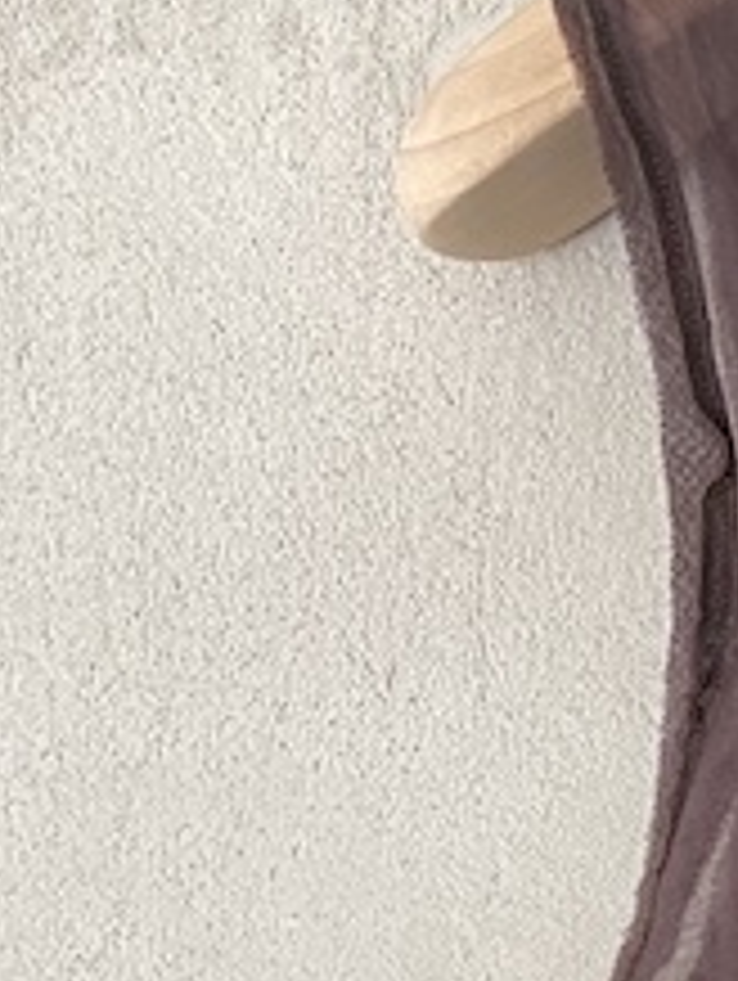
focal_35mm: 127
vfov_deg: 15.2
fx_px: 3603
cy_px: 1010
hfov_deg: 10.5
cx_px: 1575
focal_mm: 4.25
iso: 160
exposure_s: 1/60
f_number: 1.8
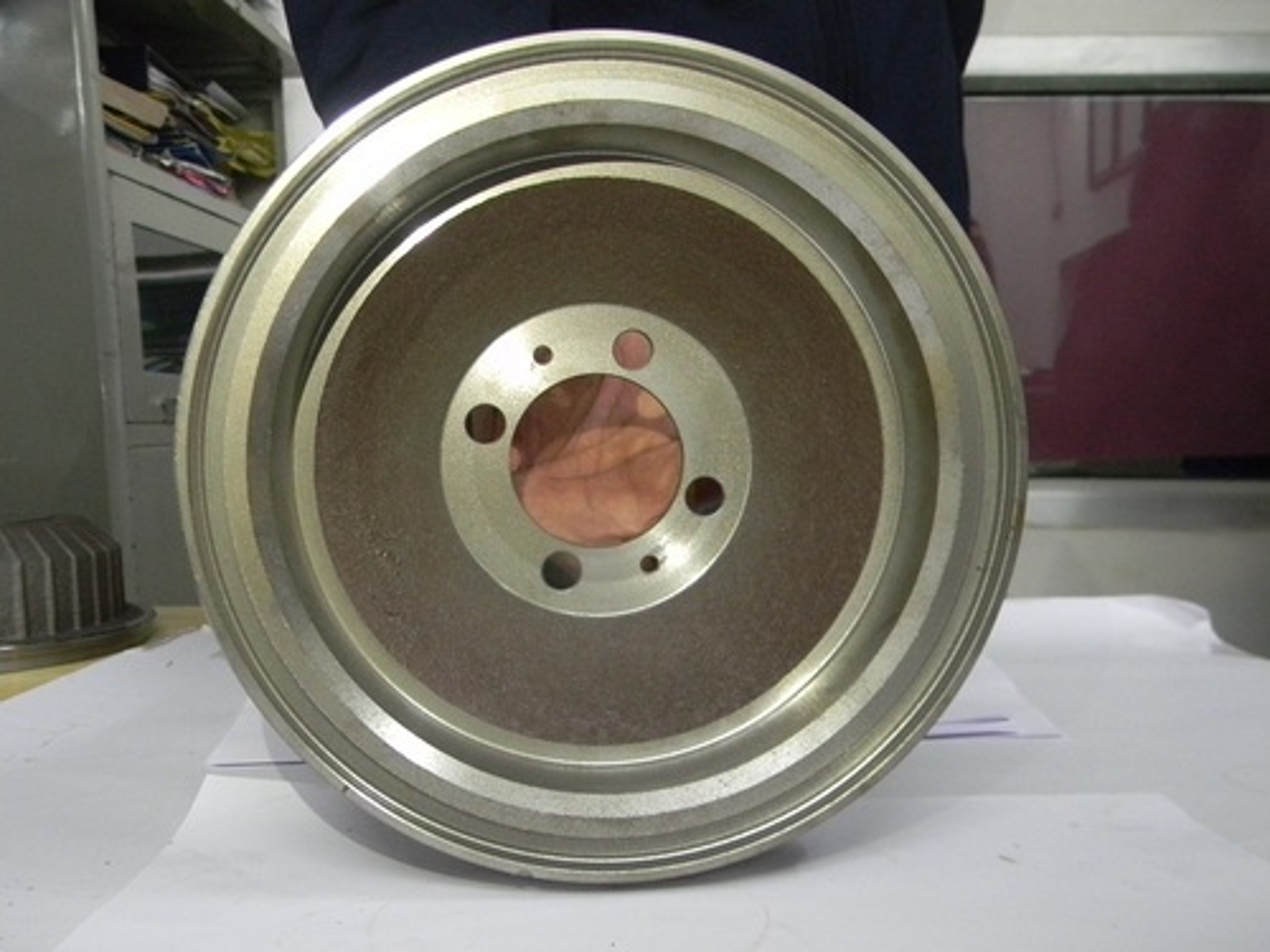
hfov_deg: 51.4
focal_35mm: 36
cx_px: 635
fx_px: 1321
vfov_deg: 39.7
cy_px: 476
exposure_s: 1/19.7
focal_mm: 6.4
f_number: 3.7
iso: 400
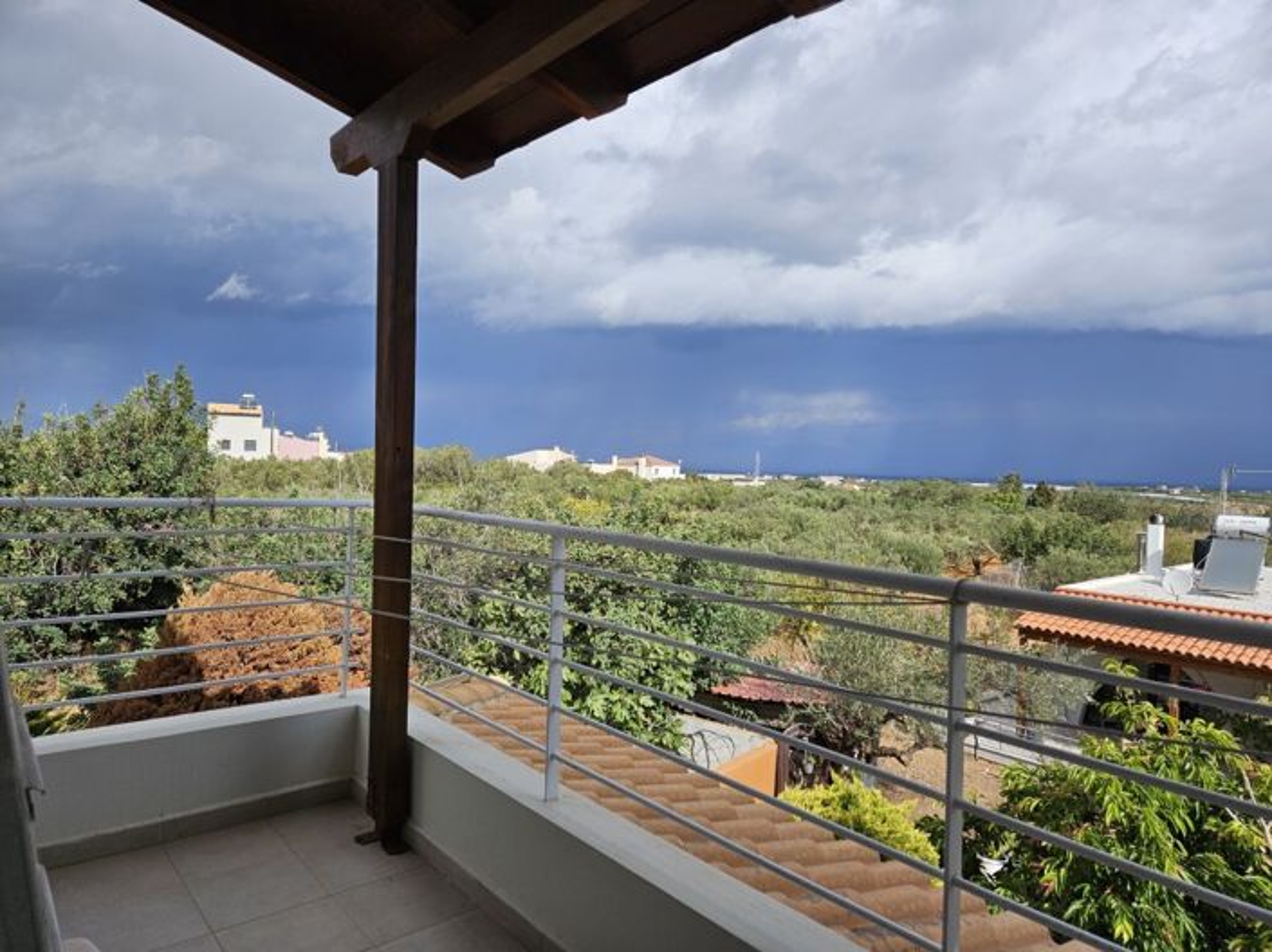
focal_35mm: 23
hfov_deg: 74.0
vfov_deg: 58.8
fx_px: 845
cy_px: 476
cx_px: 636
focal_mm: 5.4
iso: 25
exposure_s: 1/2579
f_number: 1.8
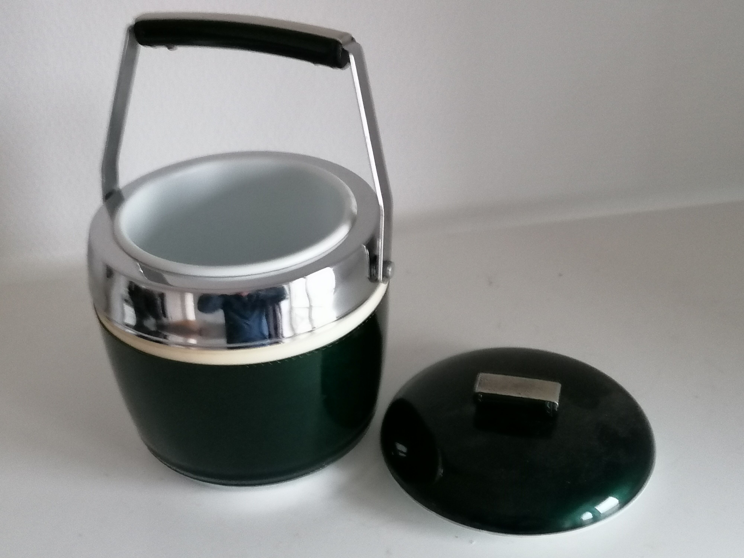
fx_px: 1075
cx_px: 372
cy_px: 279
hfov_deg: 38.2
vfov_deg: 29.1
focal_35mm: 50
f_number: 1.8
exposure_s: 1/16.7
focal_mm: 4.75
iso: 640
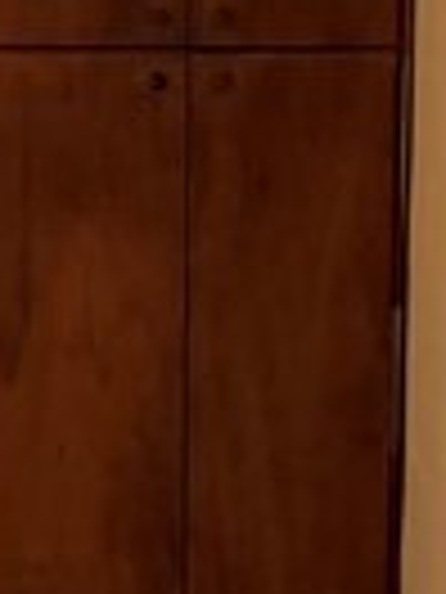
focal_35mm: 186
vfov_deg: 10.6
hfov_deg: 8.0
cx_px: 23
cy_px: 410
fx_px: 3195
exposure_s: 1/60
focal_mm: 6.76
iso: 250
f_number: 1.78
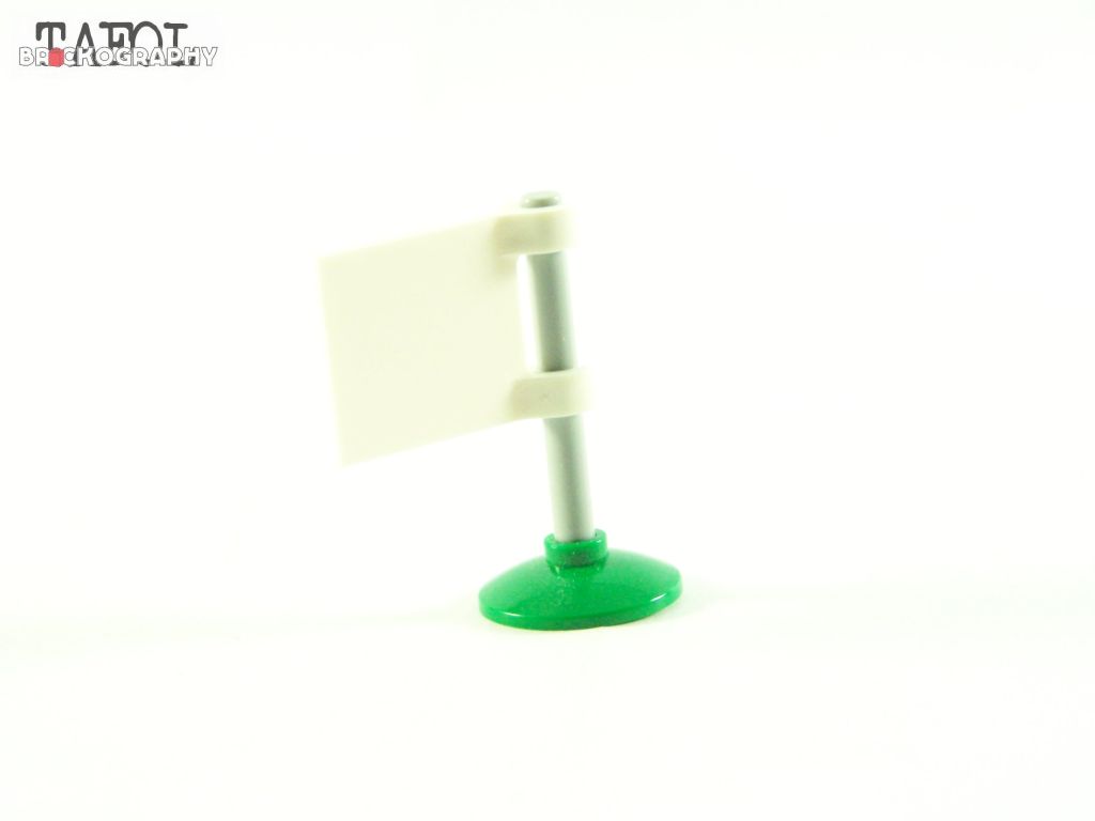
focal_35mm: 105
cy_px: 410
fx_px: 3321
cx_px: 548
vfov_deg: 14.1
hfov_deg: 18.7
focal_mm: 17.5
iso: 400
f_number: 3.6
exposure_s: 1/60
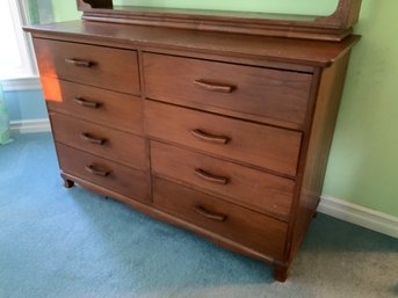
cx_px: 199
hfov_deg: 61.7
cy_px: 149
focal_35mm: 29
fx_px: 333
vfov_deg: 48.2
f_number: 1.8
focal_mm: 3
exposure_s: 1/24
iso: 500
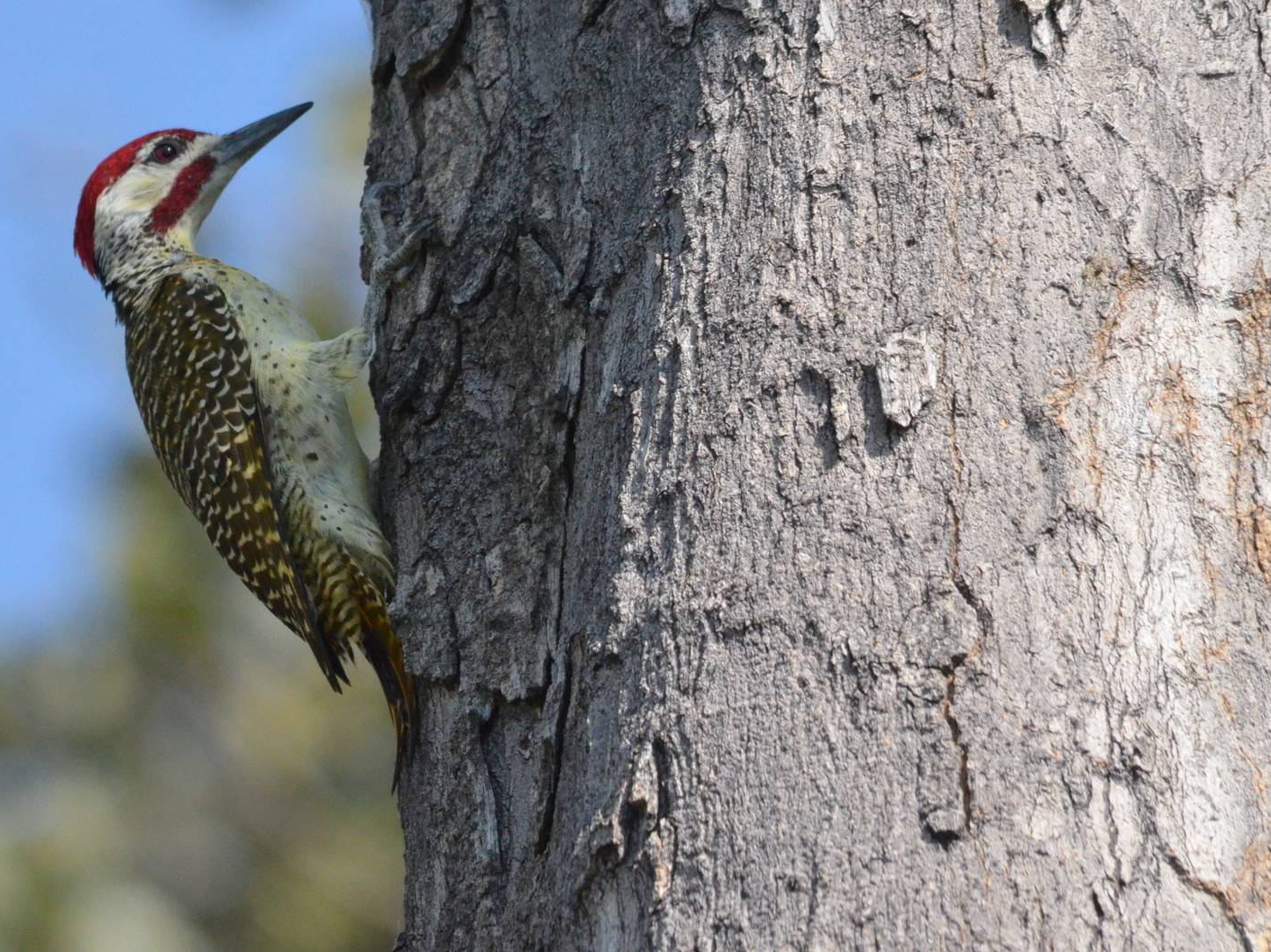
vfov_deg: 1.8
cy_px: 476
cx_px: 553
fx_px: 29993
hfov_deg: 2.4
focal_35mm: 817
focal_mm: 500
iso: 2500
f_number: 13
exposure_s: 1/2500
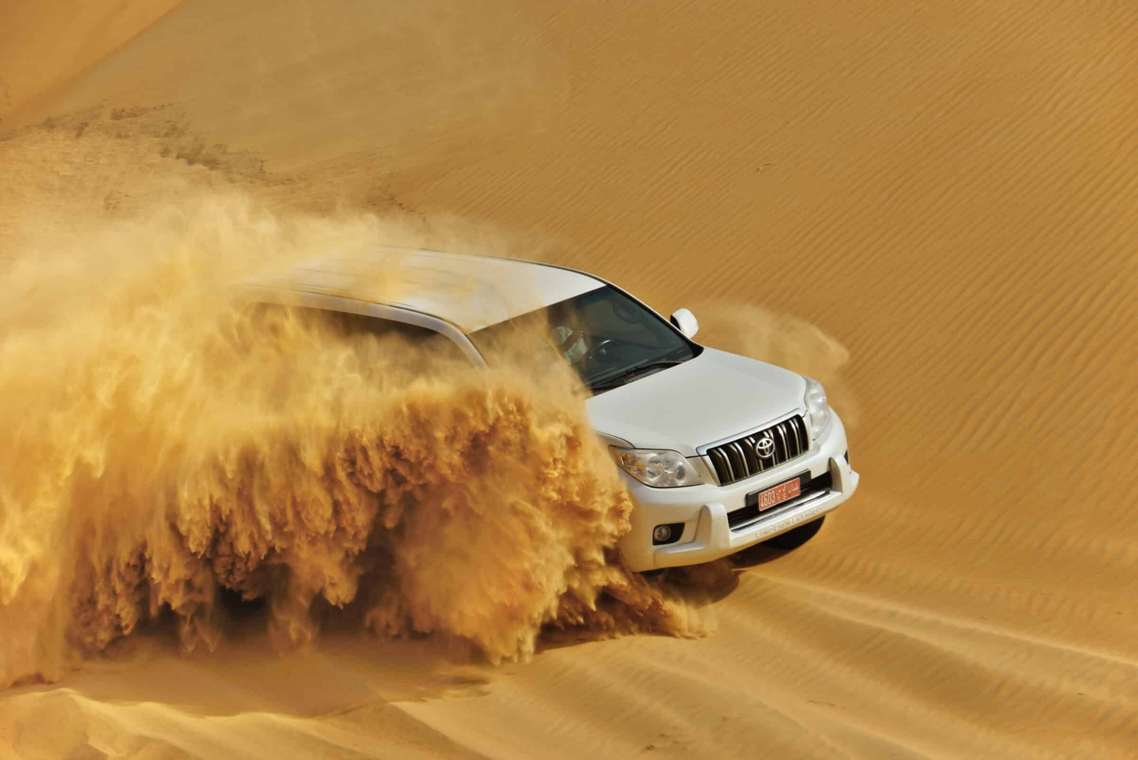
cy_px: 380
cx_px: 569
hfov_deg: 15.8
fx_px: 4111
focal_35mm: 130
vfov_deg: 10.6
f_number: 8
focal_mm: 130
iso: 100
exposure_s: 1/320
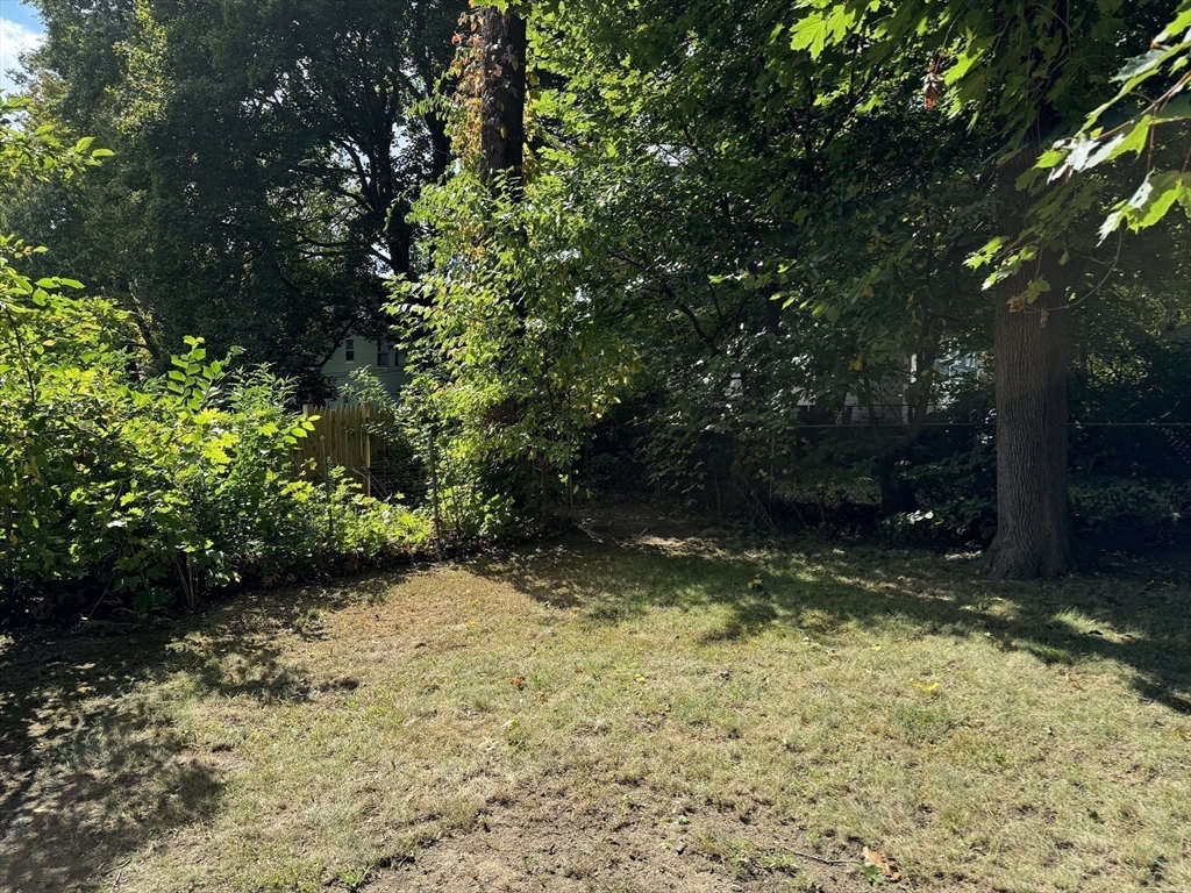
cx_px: 596
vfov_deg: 56.8
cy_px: 446
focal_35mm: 24
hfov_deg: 71.6
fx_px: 826
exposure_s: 1/1456
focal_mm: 6.76
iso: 80
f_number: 1.78
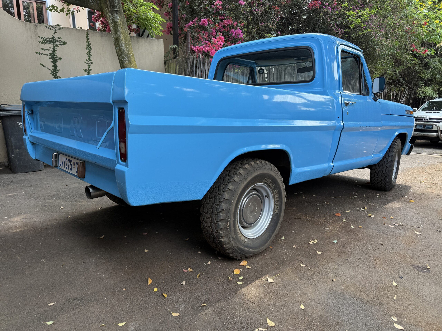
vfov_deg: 56.8
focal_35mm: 24
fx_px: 306
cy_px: 166
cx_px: 221
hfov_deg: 71.6
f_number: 1.78
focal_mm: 6.76
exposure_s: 1/312
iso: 80
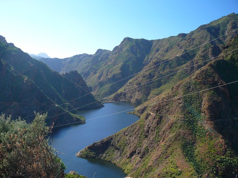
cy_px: 89
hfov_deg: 52.6
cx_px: 119
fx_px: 241
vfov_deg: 40.7
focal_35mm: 35
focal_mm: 7.4
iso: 100
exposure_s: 1/200
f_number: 4
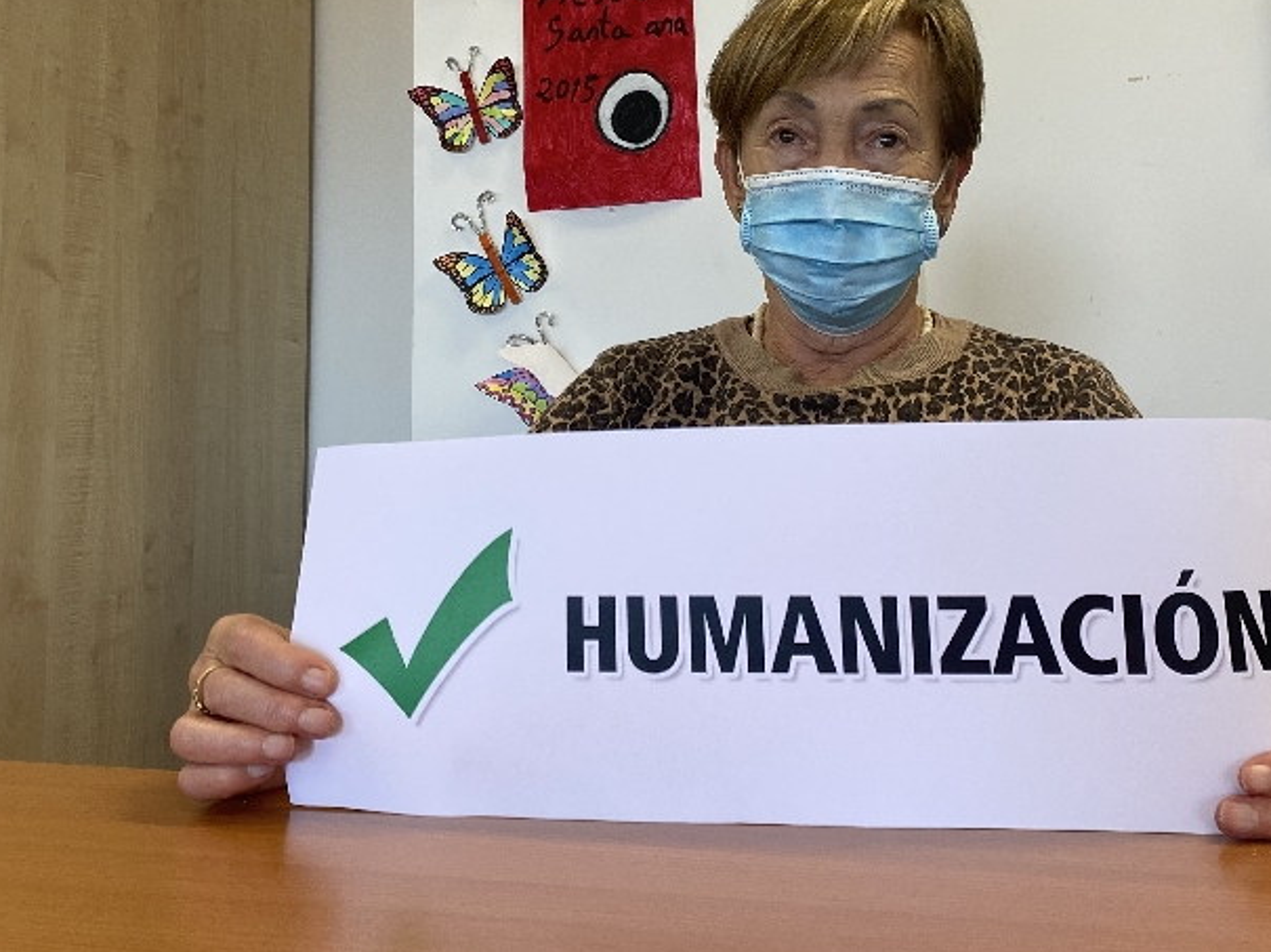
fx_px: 1578
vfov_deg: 32.6
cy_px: 187
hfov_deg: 43.9
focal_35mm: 43
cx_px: 655
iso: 64
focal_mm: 4.25
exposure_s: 1/100
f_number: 1.8
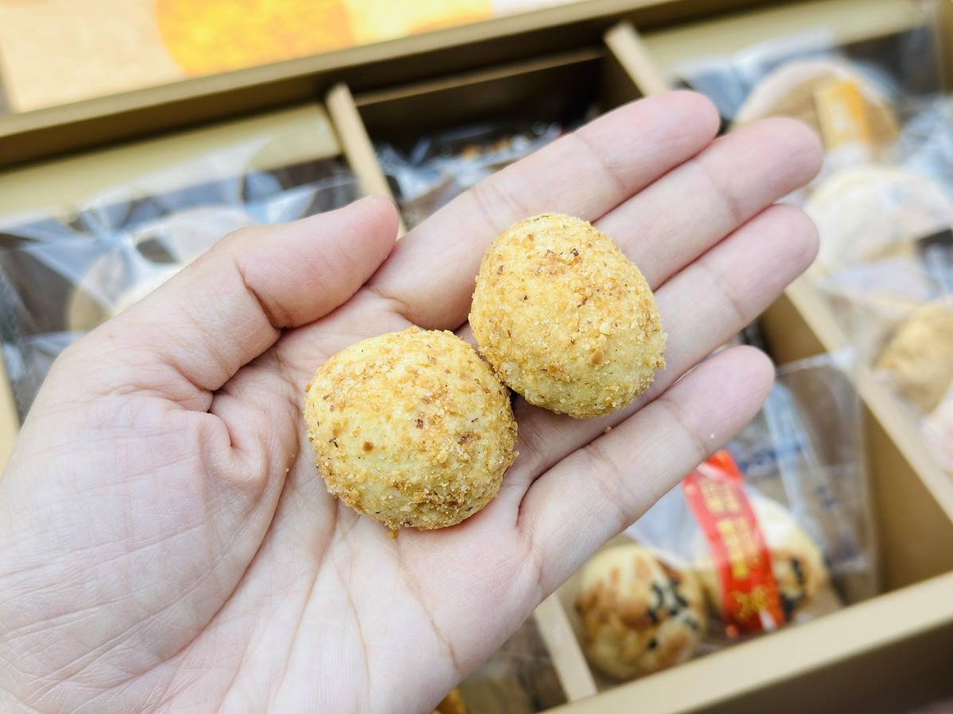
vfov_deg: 30.3
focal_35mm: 48
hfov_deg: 39.7
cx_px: 476
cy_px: 357
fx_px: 1321
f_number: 1.78
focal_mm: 6.86
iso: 64
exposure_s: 1/642
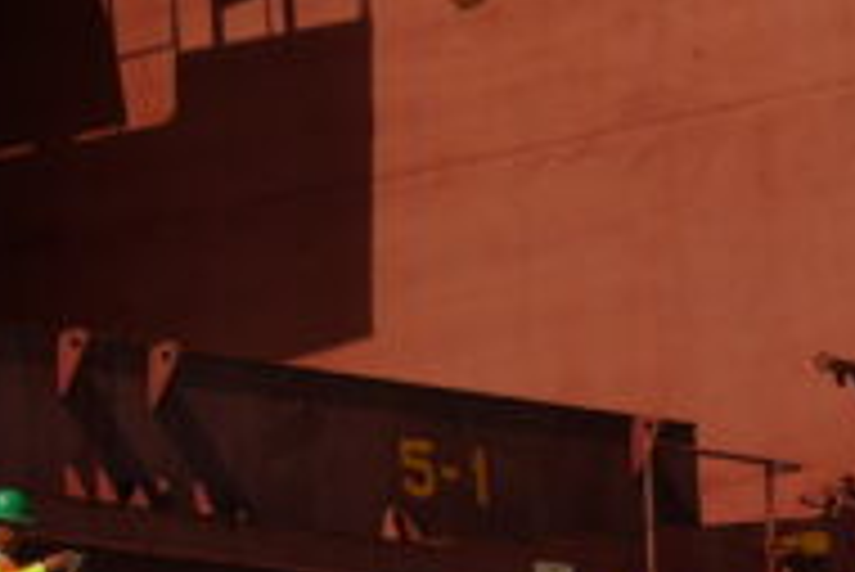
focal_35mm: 528
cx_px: 1719
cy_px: 1468
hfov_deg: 3.9
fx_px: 12549
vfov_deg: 2.6
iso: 80
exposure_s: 1/4000
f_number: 2.8
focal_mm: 62
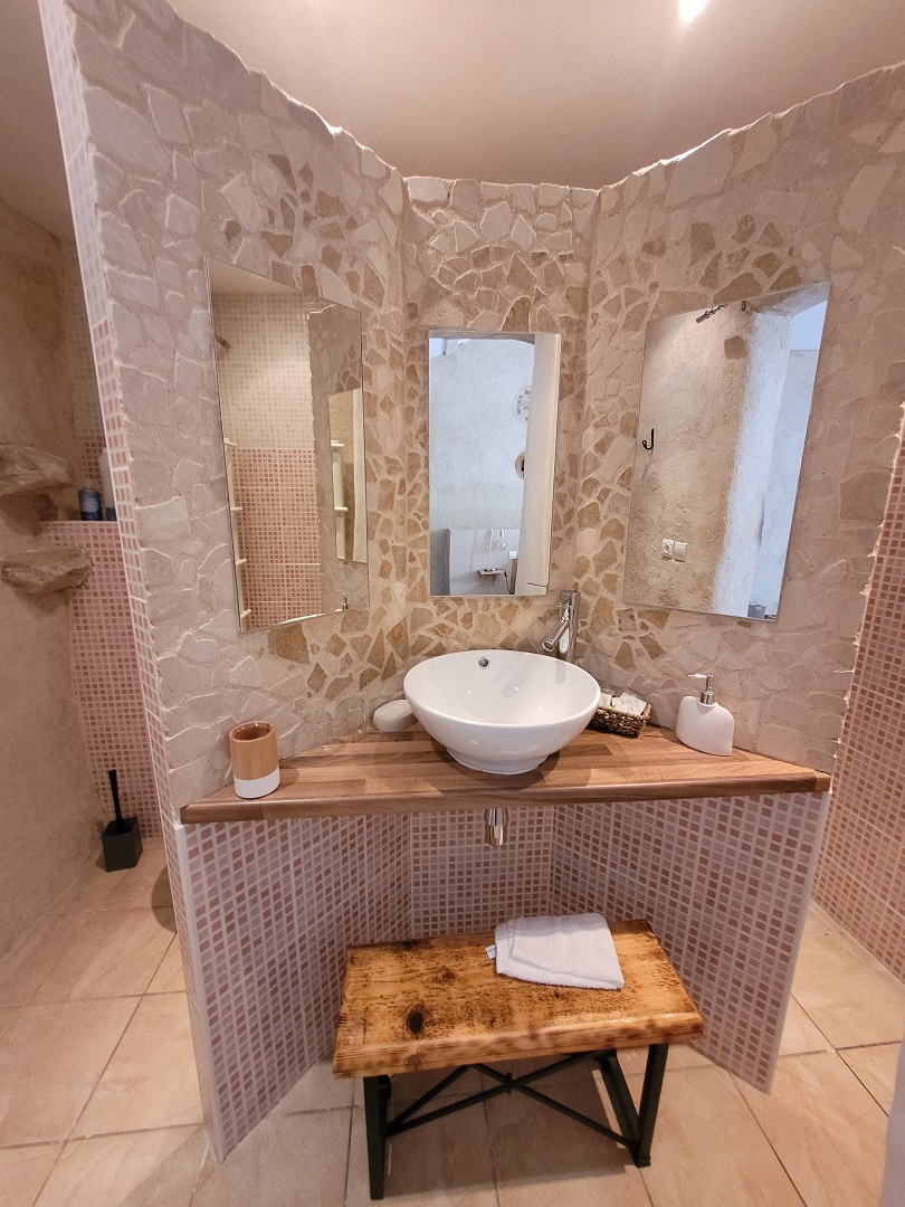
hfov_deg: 89.9
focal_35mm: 13
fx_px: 453
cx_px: 452
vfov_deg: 106.2
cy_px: 604
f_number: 2.2
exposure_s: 1/33
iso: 500
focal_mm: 1.74
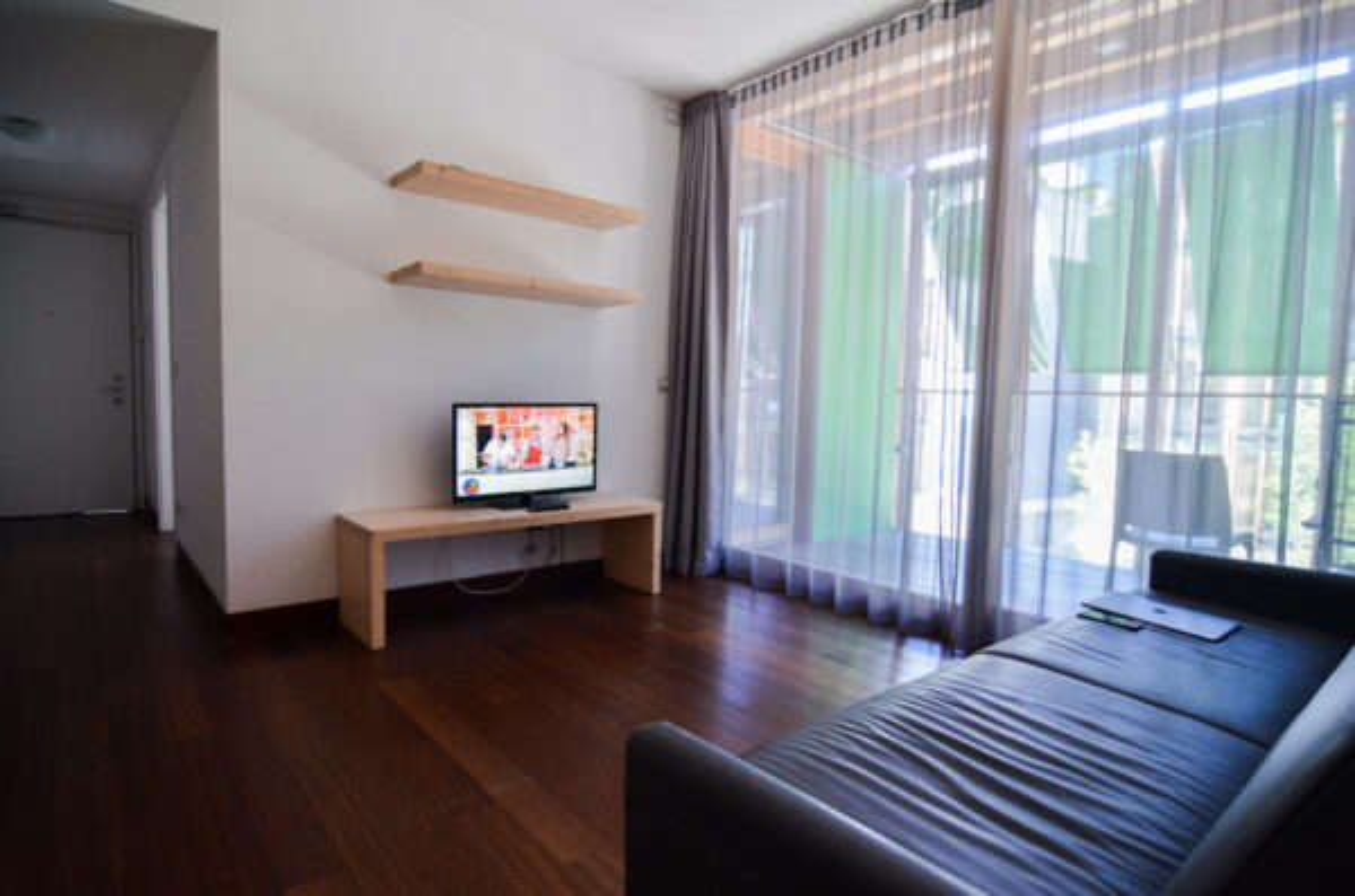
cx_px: 678
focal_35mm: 18
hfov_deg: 90.1
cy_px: 448
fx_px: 676
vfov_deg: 67.1
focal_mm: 12
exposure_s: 1/60
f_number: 4
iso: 720
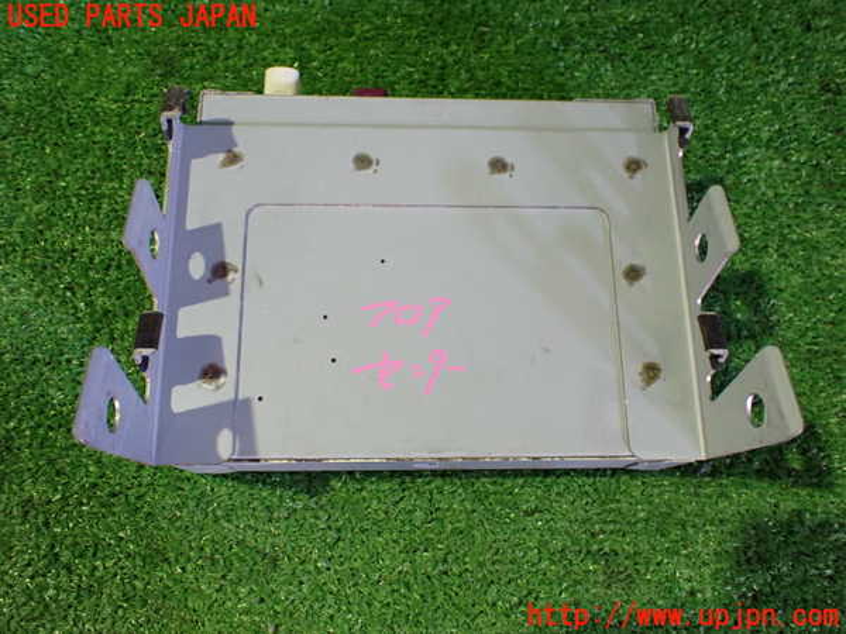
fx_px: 733
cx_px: 423
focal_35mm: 30
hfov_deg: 60.0
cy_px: 317
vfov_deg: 46.8
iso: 800
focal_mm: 5.4
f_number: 2.3
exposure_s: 1/40
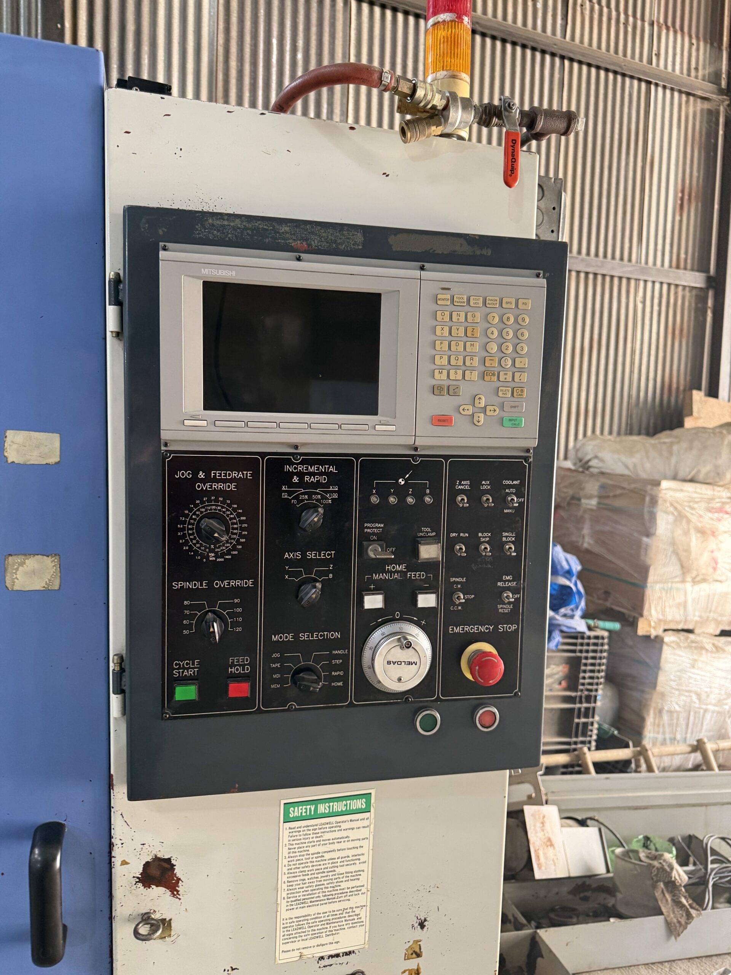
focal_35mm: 24
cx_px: 366
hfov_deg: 56.8
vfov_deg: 71.6
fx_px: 676
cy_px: 488
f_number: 1.78
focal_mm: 6.76
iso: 250
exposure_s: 1/50
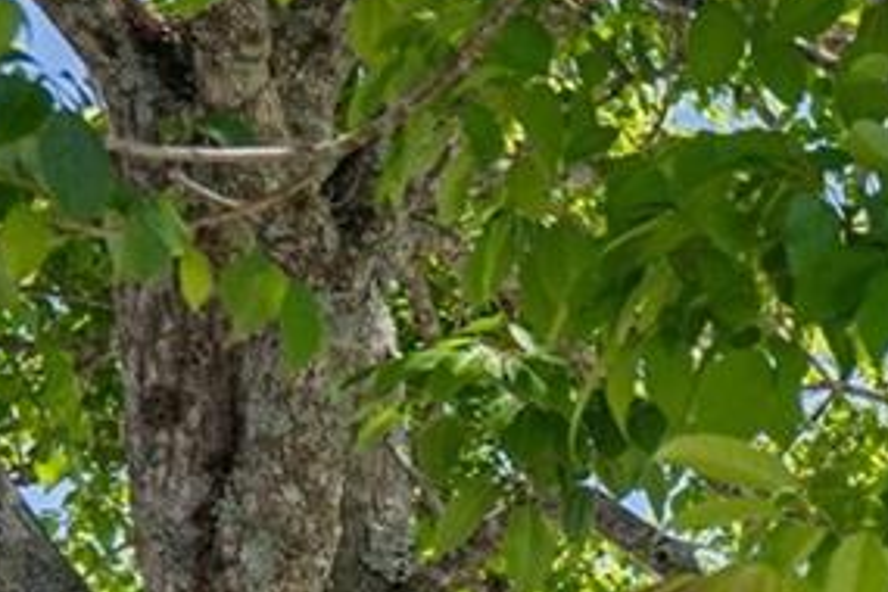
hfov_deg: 11.4
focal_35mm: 129
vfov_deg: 9.8
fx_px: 3182
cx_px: 2452
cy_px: 1215
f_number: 8
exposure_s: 1/80
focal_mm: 23
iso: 320
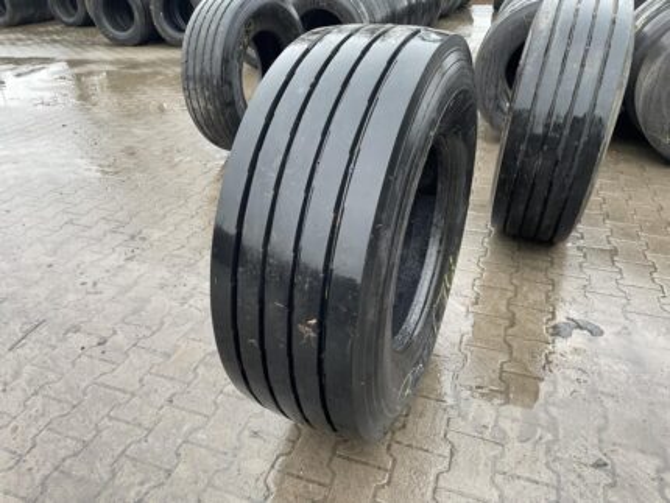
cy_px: 252
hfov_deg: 67.3
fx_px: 504
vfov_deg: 53.1
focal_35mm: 26
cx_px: 335
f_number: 1.6
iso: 125
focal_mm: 4.2
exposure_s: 1/121
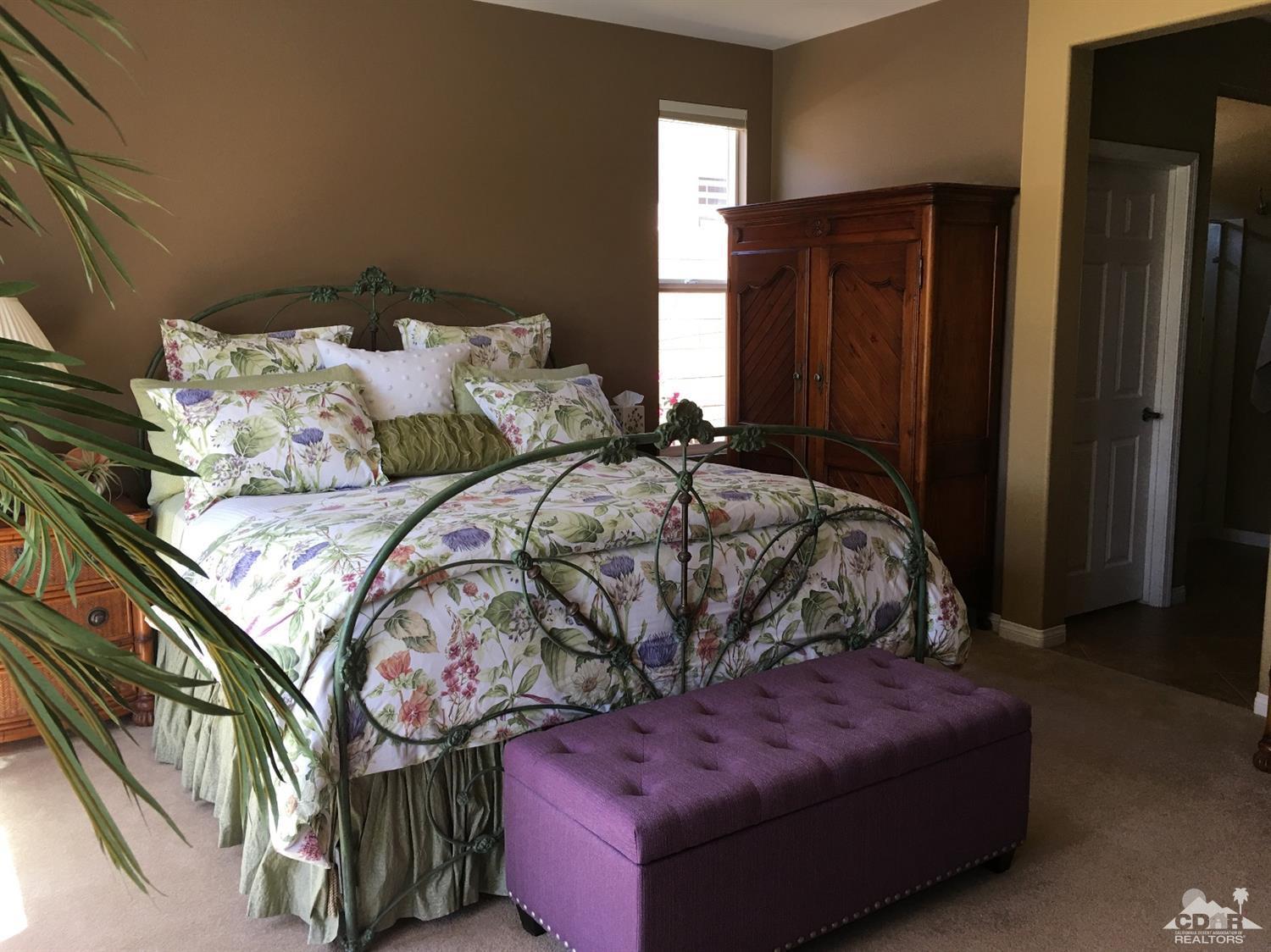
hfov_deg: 61.7
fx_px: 1064
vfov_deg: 48.2
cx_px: 636
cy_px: 476
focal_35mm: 29
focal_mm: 4.15
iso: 32
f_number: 2.2
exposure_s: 1/30
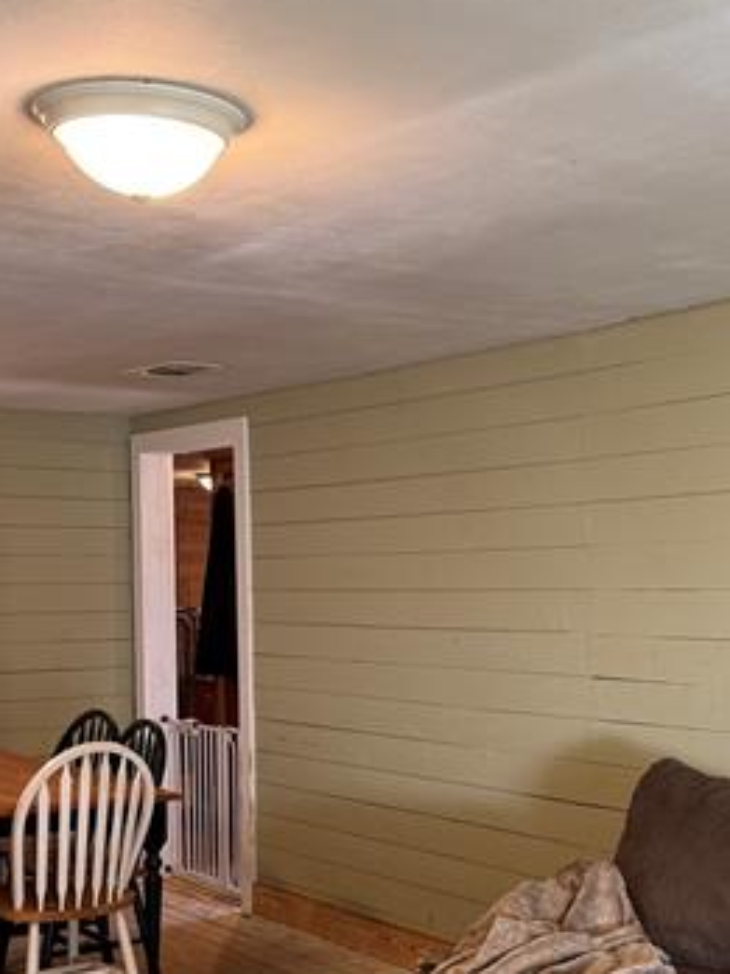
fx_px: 1490
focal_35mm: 53
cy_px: 652
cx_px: 464
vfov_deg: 35.8
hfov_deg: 27.4
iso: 200
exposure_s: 1/60
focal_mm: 6.76
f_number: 1.78
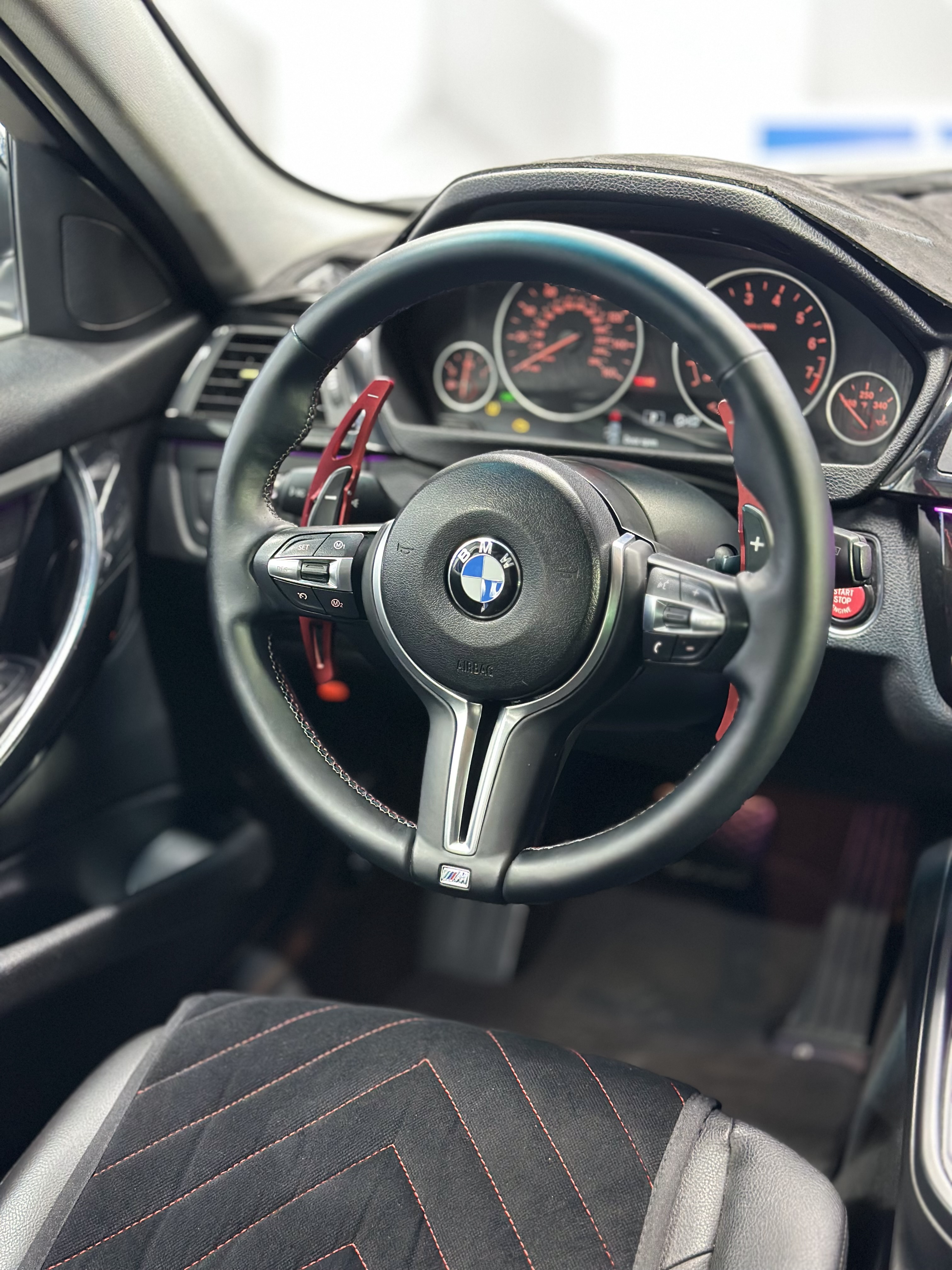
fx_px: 1760
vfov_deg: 39.7
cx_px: 476
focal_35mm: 48
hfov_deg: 30.3
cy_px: 635
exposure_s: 1/33
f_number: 1.78
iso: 400
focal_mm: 6.86
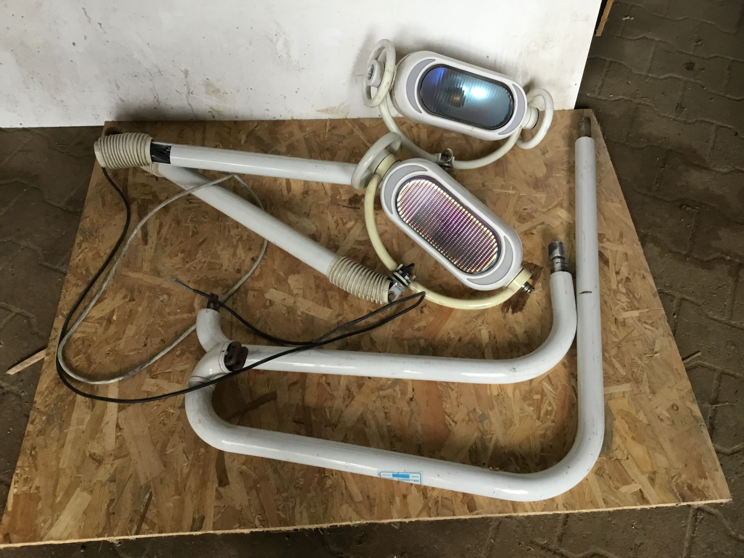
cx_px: 372
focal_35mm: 31
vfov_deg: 45.4
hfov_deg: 58.4
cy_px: 279
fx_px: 666
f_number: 2.4
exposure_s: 1/33
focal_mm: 3.3
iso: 100
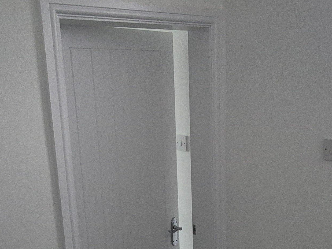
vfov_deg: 33.4
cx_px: 158
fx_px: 403
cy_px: 199
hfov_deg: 44.8
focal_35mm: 42
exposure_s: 1/50
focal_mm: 2.2
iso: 1250
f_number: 2.2
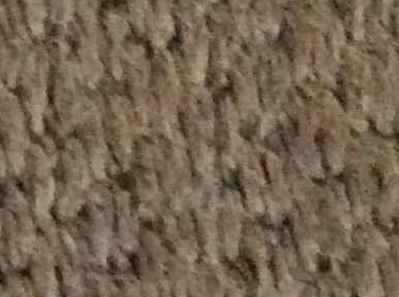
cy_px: 794
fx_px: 2461
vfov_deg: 6.5
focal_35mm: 214
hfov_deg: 8.7
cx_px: -410
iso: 500
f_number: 2.4
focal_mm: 3.3
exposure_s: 1/17
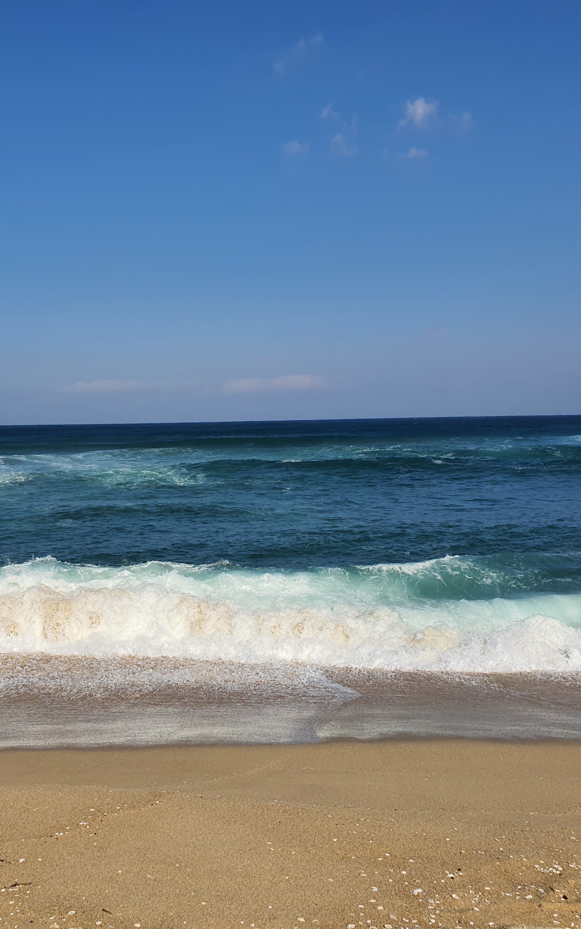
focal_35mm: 37
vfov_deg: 52.7
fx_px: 937
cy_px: 465
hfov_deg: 33.5
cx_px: 123
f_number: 2.4
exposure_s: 1/3664
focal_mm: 4.3
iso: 50
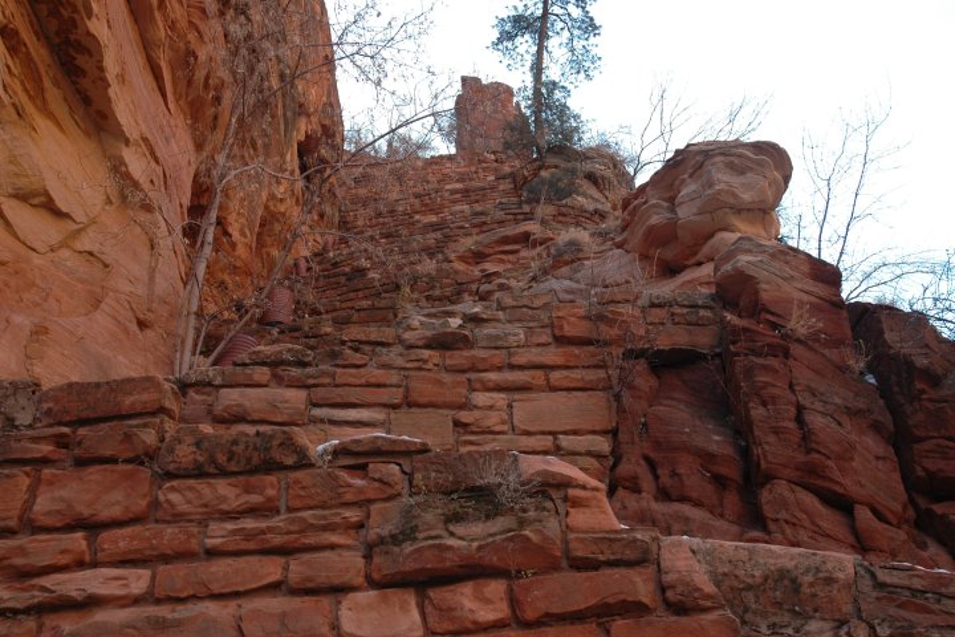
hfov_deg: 47.9
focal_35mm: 40
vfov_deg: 33.0
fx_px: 1074
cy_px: 318
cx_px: 478
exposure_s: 1/100
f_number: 5
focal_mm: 27
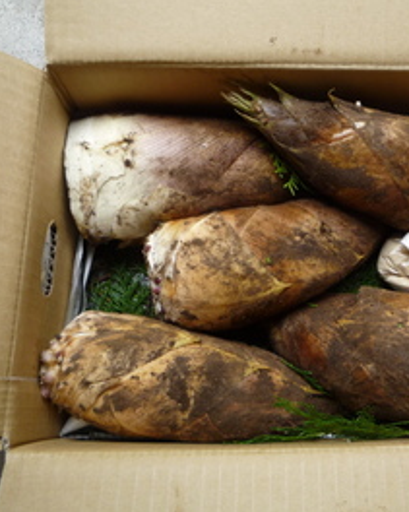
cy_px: 256
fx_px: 606
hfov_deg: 36.4
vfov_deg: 45.8
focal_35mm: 40
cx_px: 308
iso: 100
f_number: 3.3
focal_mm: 5.2
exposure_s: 1/60
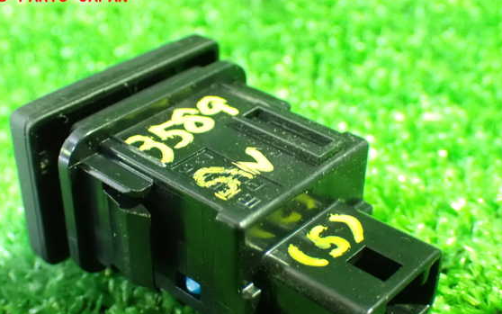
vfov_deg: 22.7
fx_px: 780
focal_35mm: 57
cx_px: 234
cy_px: 187
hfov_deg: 35.7
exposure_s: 1/13
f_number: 3.2
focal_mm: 9.01
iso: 1600
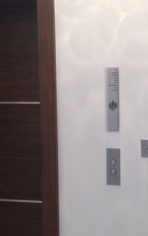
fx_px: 620
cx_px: 137
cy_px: 112
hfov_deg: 13.5
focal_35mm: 96
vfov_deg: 21.6
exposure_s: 1/20
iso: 50
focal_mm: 4.28
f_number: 2.4
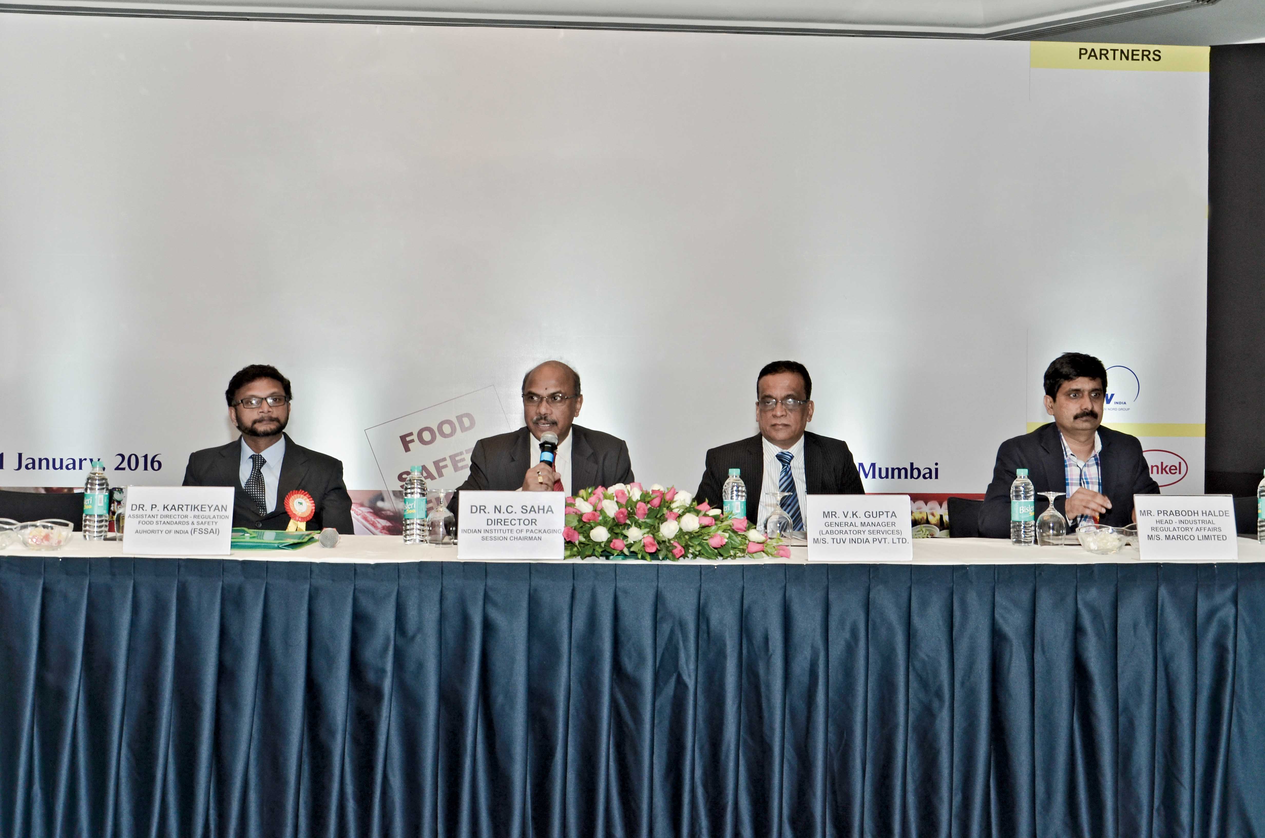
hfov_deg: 49.6
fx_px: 1368
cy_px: 419
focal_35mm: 39
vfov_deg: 34.1
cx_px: 632
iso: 320
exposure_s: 1/60
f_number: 6.3
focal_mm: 26
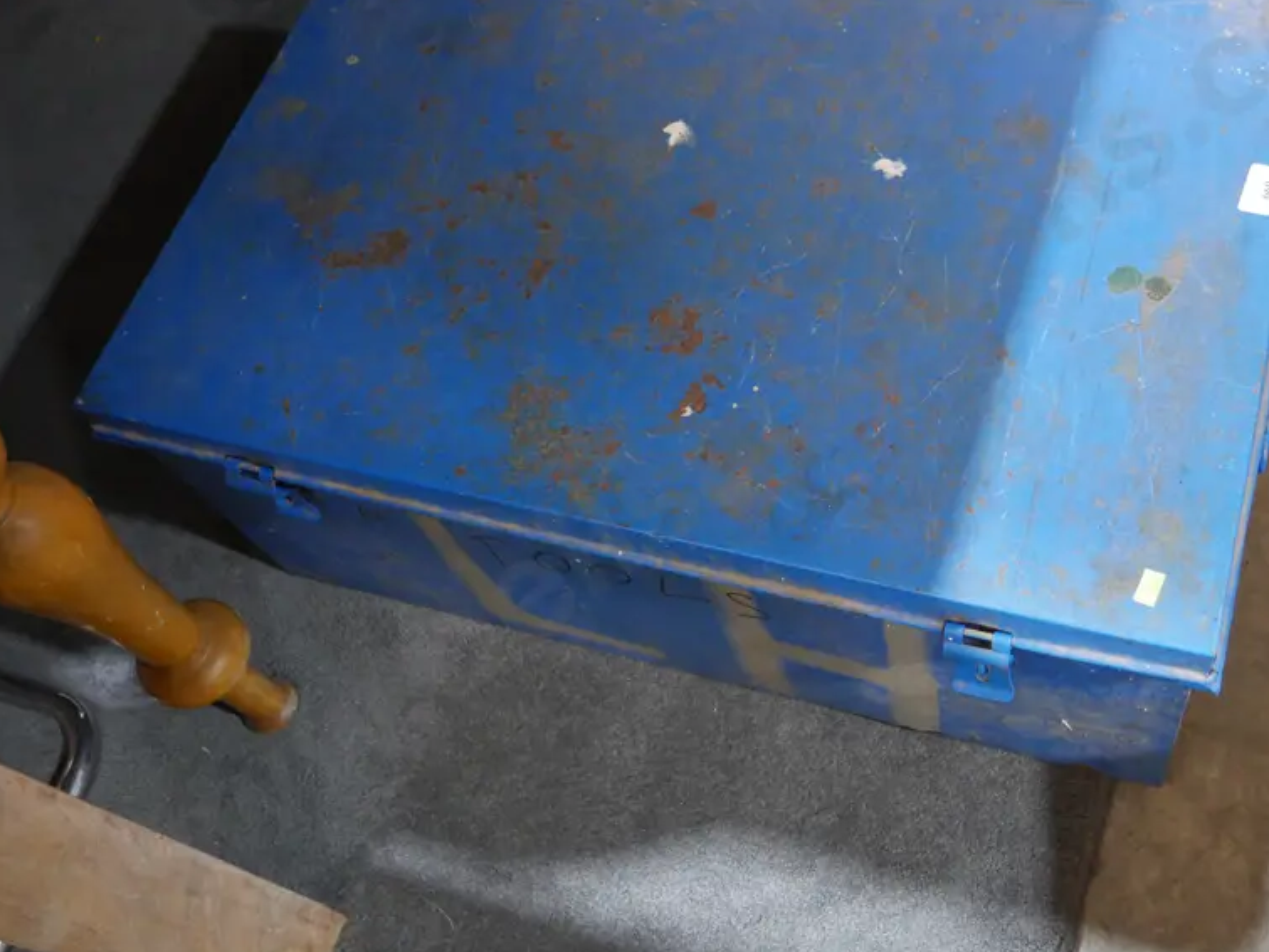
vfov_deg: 37.6
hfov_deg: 48.5
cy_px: 397
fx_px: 1394
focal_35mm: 38
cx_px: 800
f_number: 3.5
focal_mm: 14
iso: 1600
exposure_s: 1/60
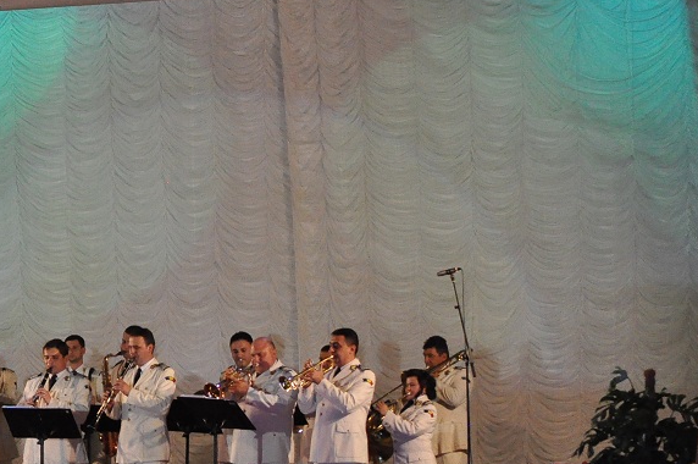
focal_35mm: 173
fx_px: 3351
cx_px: 62
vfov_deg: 7.9
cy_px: 183
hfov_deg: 11.8
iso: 3200
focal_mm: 55
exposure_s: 1/250
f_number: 5.6
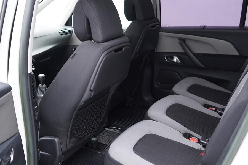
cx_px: 131
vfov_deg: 32.6
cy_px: 94
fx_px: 283
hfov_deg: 47.4
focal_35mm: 41
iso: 320
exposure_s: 1/40
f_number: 2.8
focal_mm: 24
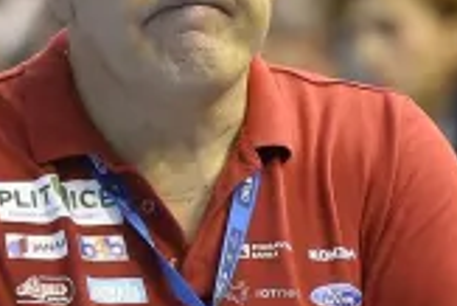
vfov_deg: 1.5
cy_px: 154
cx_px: 306
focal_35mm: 932
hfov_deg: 2.2
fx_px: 11841
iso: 1600
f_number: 2.8
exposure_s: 1/250
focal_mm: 200
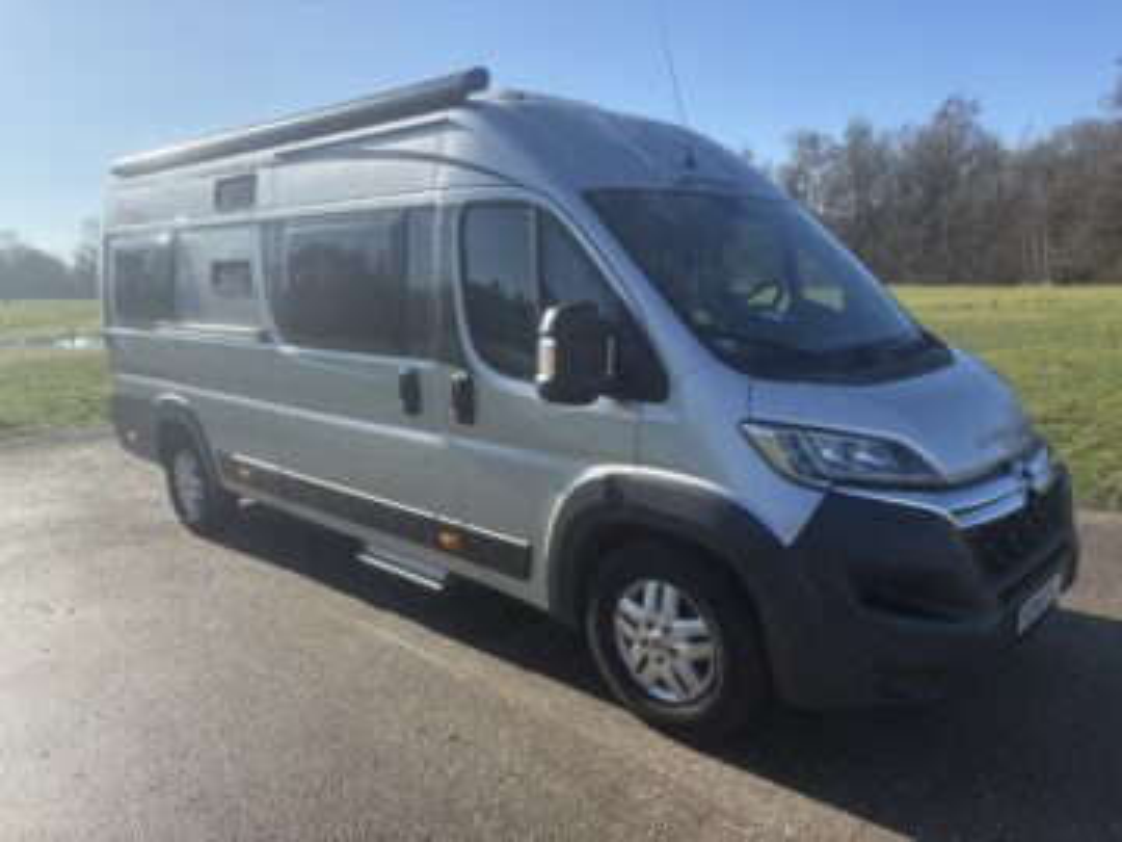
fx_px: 843
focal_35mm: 26
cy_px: 421
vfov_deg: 53.1
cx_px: 561
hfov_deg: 67.3
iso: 64
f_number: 1.6
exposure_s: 1/4065
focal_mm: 5.96
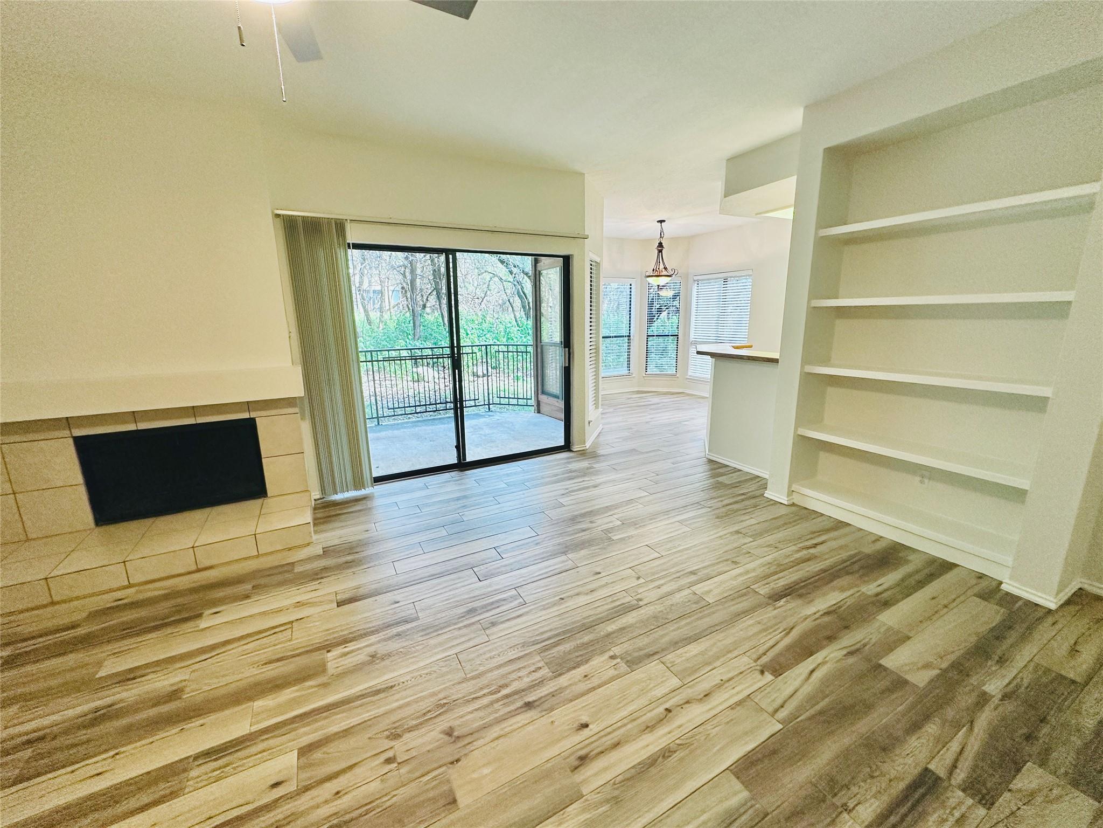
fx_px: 446
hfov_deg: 102.1
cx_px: 552
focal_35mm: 14
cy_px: 414
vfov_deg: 85.7
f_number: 2.2
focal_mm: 2.22
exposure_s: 1/120
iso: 200
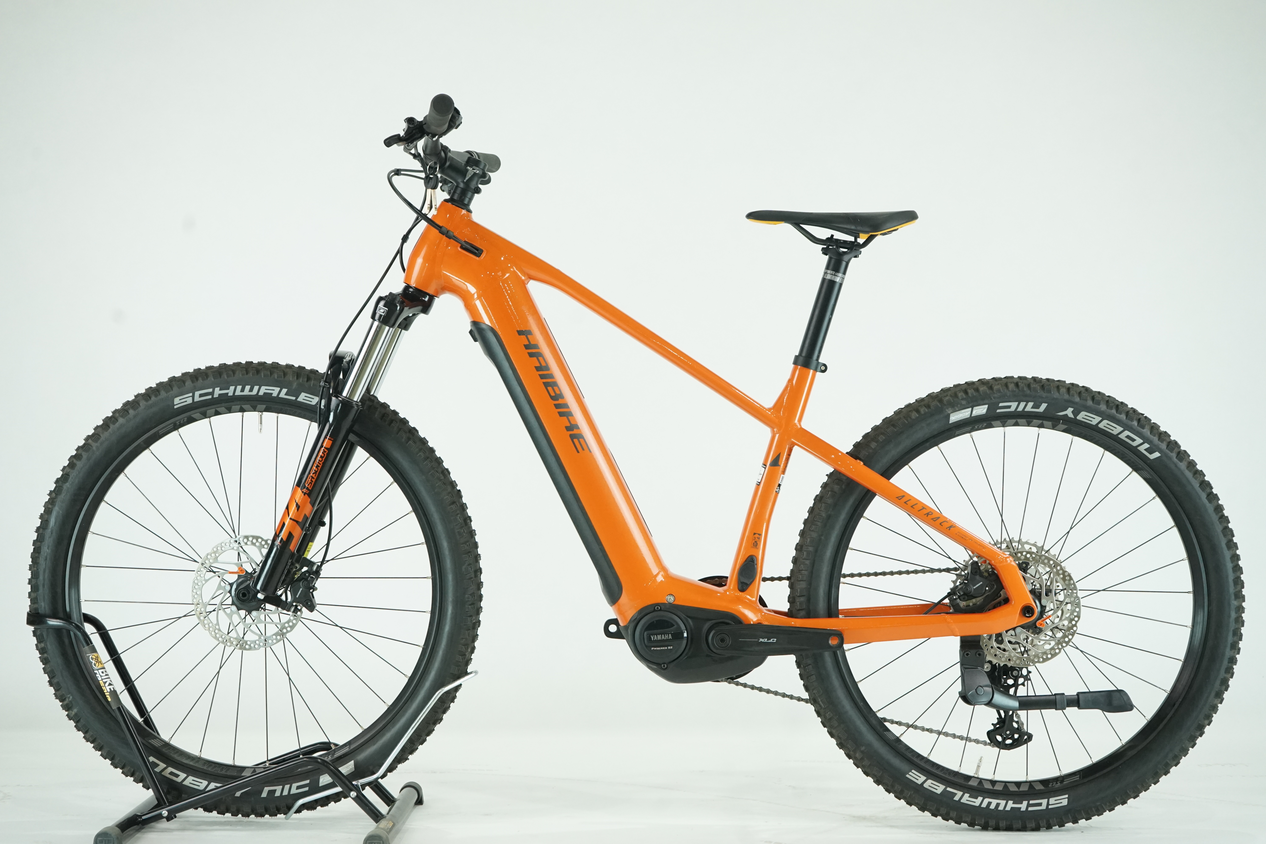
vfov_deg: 25.5
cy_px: 422
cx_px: 633
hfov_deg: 37.5
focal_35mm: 53
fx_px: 1864
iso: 2500
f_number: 7.1
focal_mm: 53
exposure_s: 1/200
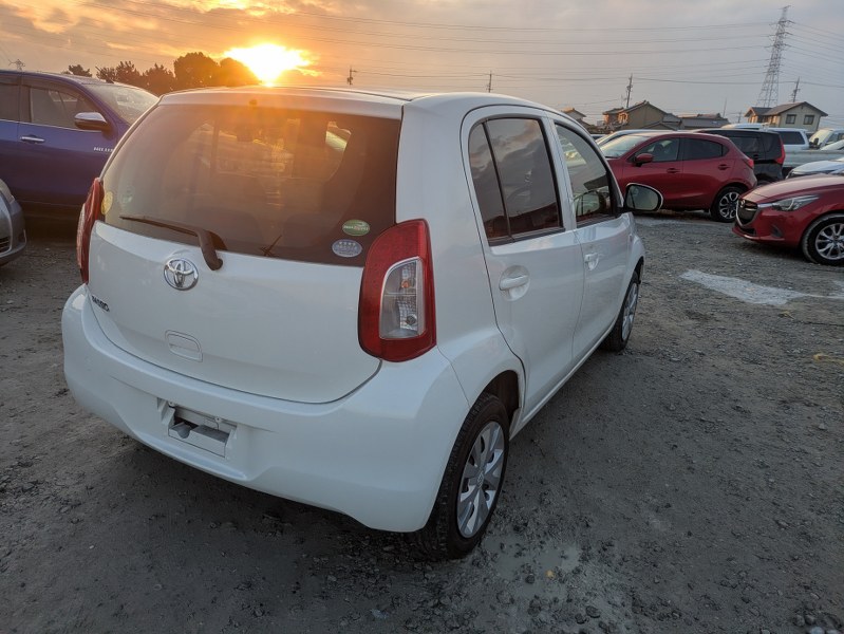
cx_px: 422
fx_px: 610
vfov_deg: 54.9
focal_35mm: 25
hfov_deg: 69.4
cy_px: 317
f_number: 1.89
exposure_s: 1/1185
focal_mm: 5.43
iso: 38
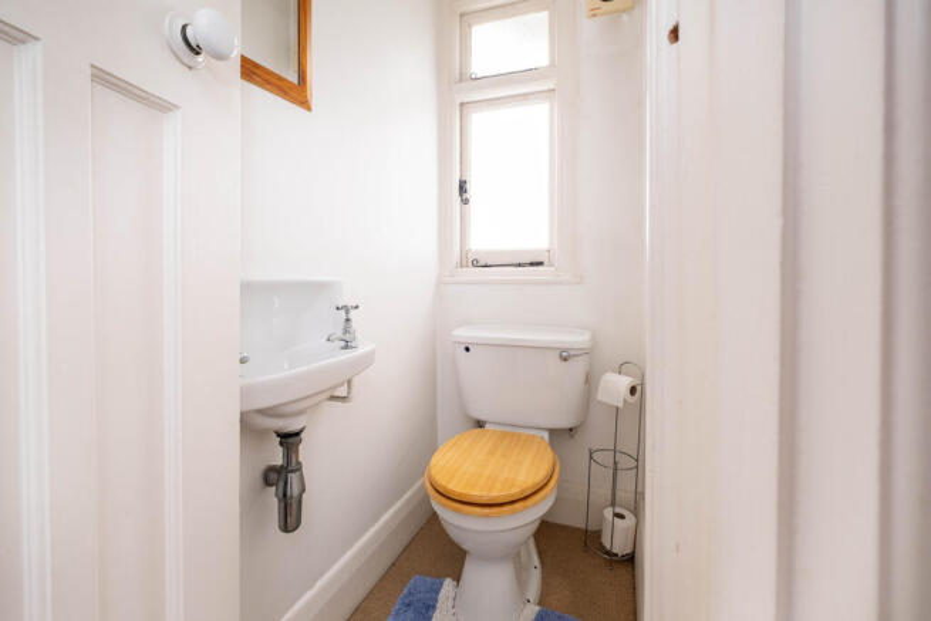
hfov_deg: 100.4
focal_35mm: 15
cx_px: 466
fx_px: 388
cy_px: 310
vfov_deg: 77.4
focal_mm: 10
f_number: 6.4
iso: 500
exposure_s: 1/15
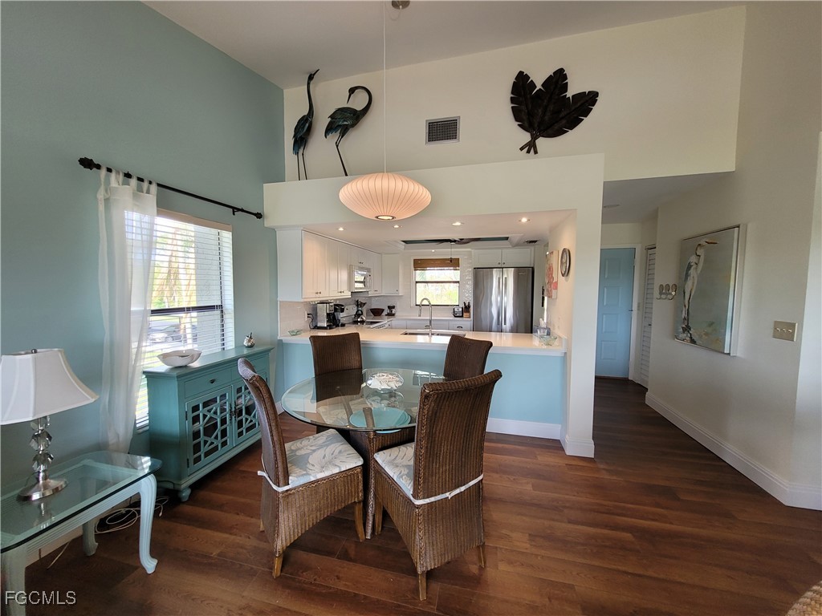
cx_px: 411
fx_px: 309
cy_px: 308
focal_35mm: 13
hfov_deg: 106.2
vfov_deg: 89.9
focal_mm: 1.74
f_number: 2.2
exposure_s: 1/60
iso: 80
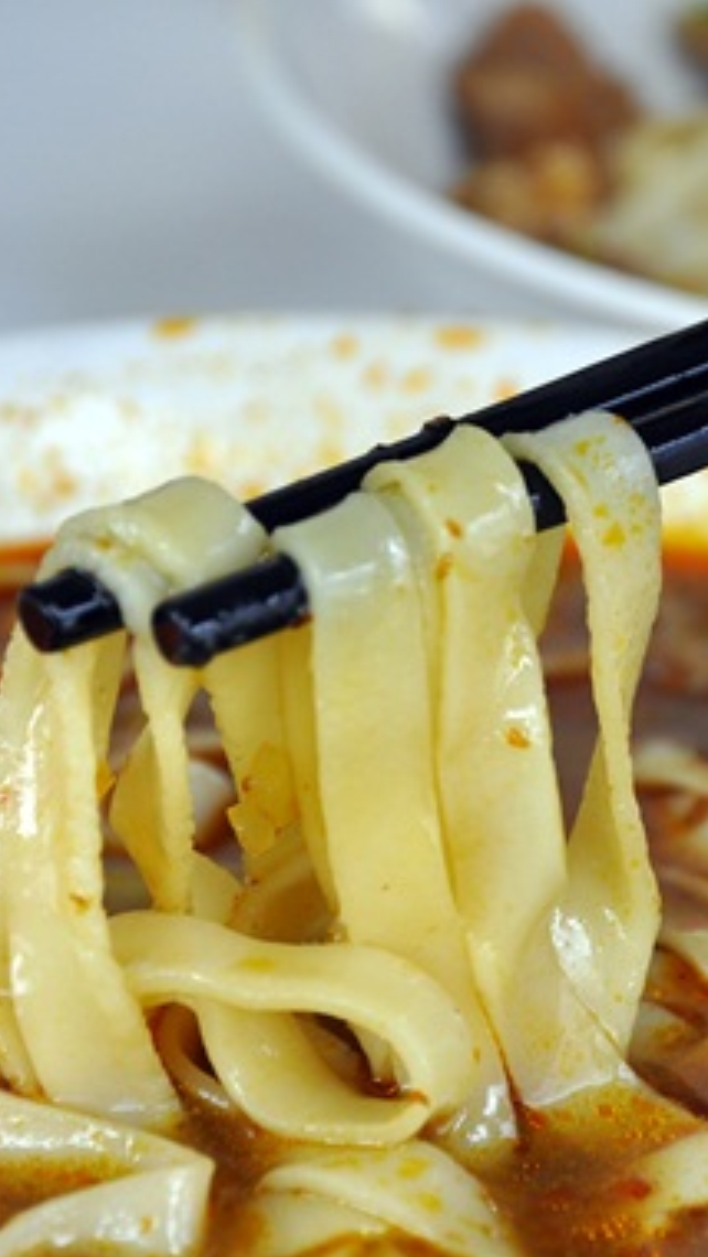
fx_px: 6269
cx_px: 397
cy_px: 662
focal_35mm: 188
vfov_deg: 11.5
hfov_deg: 6.5
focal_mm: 70
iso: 320
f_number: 5.3
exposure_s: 1/125
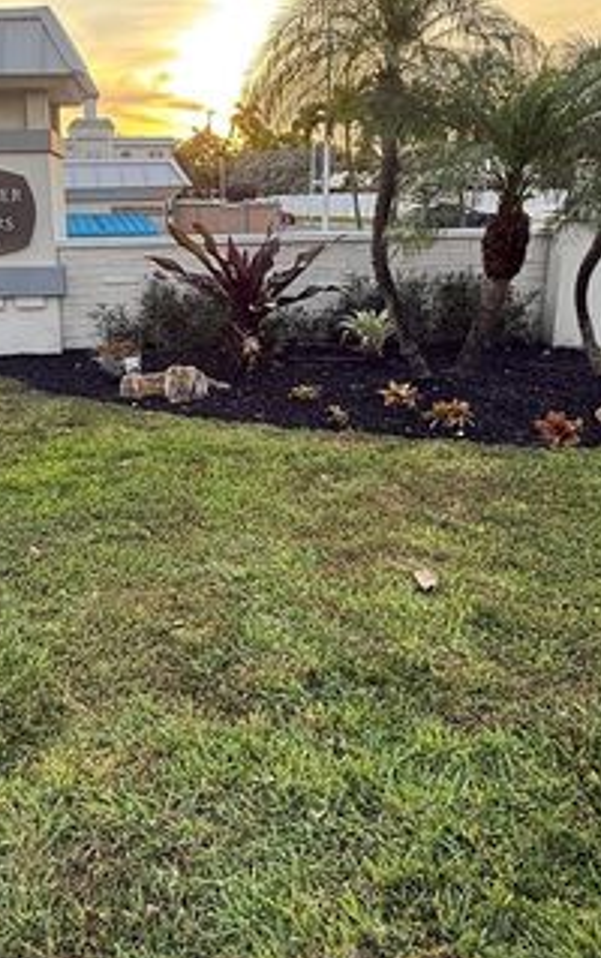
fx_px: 811
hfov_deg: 39.9
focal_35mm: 31
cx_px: 174
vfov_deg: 61.0
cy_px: 419
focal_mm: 2.22
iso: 64
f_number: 2.2
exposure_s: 1/190
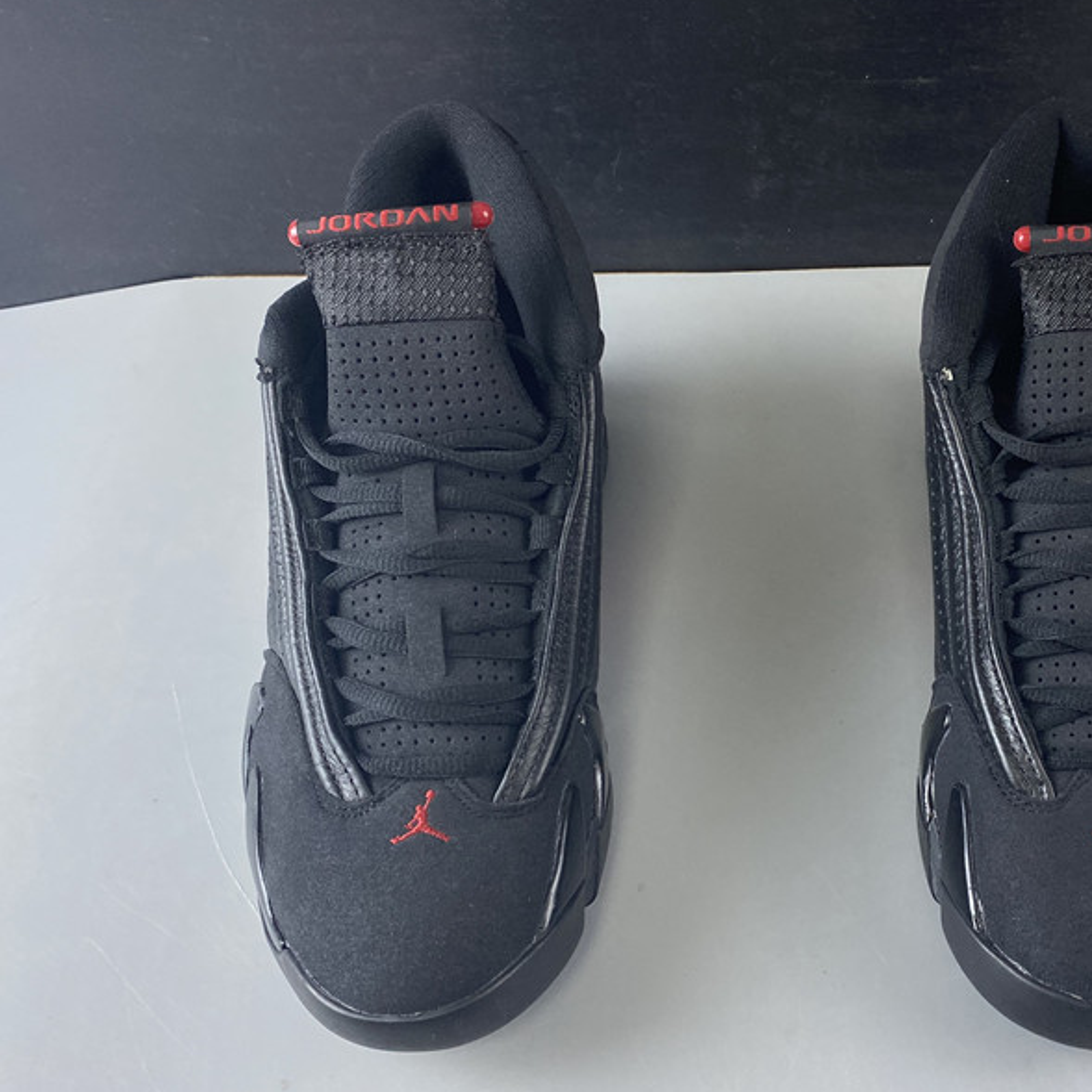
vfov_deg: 42.8
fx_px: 1392
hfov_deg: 41.9
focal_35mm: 39
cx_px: 779
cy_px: 608
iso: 80
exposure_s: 1/100
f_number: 1.8
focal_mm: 4.25
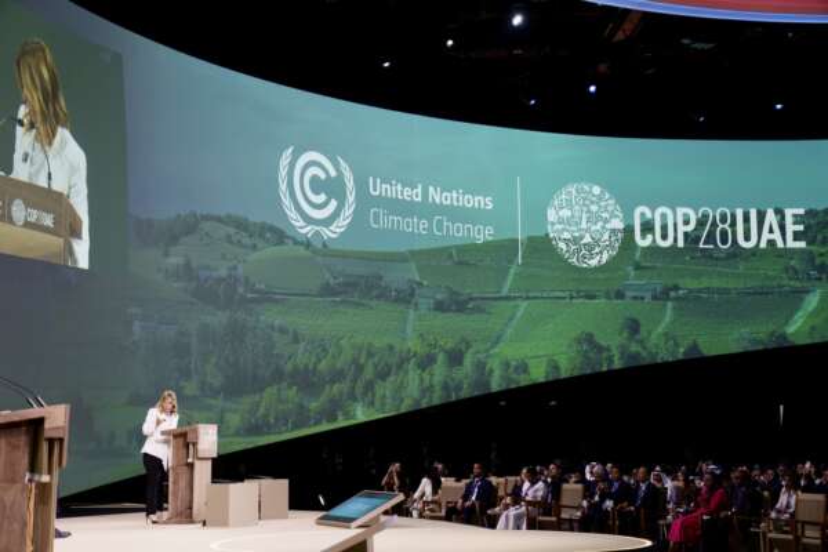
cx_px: 414
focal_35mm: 70
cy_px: 276
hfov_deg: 28.8
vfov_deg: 19.5
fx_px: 1610
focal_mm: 70
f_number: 2.8
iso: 1250
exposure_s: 1/100
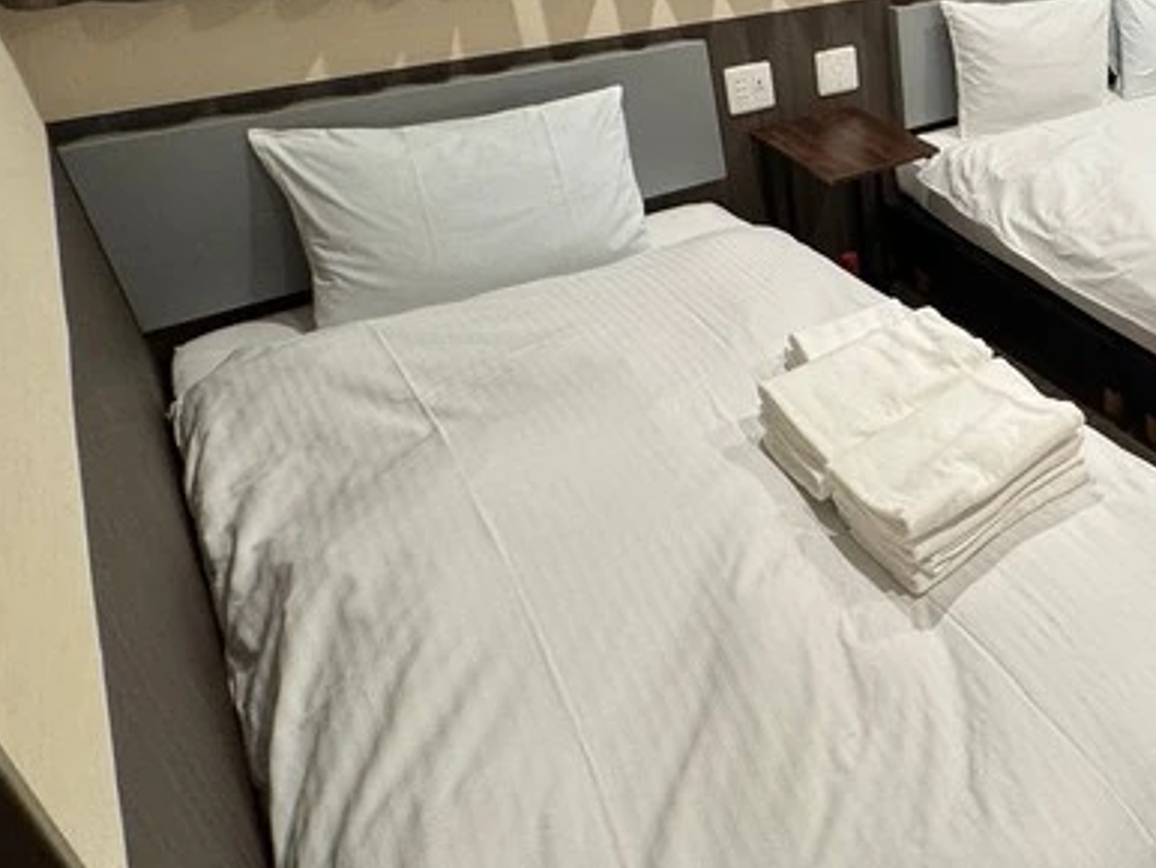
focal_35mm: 29
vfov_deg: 46.2
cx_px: 1168
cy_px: 195
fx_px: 969
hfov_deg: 49.6
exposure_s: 1/60
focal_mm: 2.22
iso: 160
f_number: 2.2
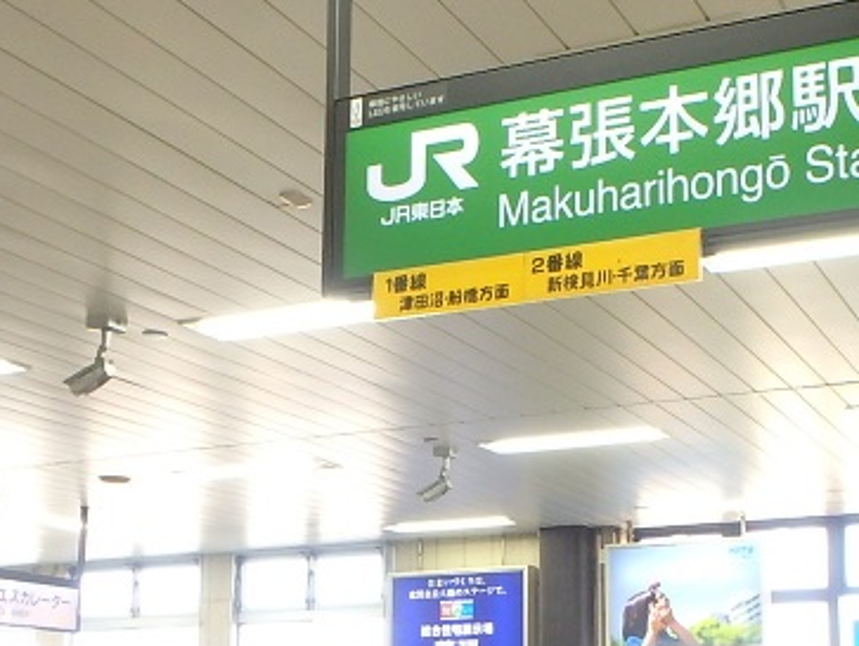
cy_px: 580
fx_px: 1366
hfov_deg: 34.4
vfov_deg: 25.8
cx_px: 606
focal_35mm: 55
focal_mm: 3.7
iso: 200
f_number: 3.5
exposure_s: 1/40
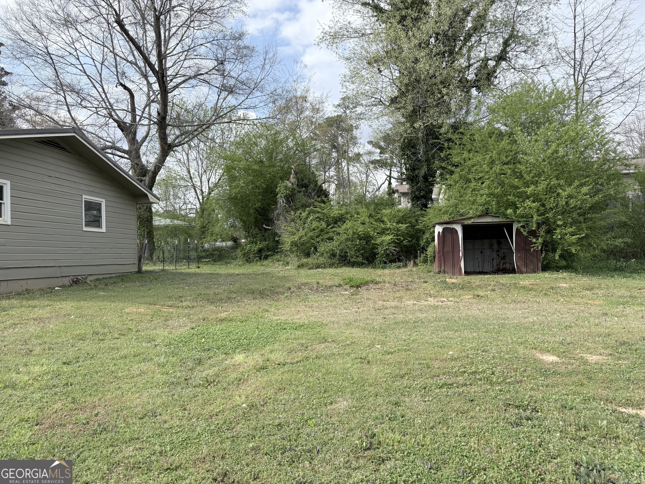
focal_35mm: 24
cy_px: 242
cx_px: 322
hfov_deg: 71.6
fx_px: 447
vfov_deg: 56.8
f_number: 1.78
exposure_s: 1/3953
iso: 125
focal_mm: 6.76
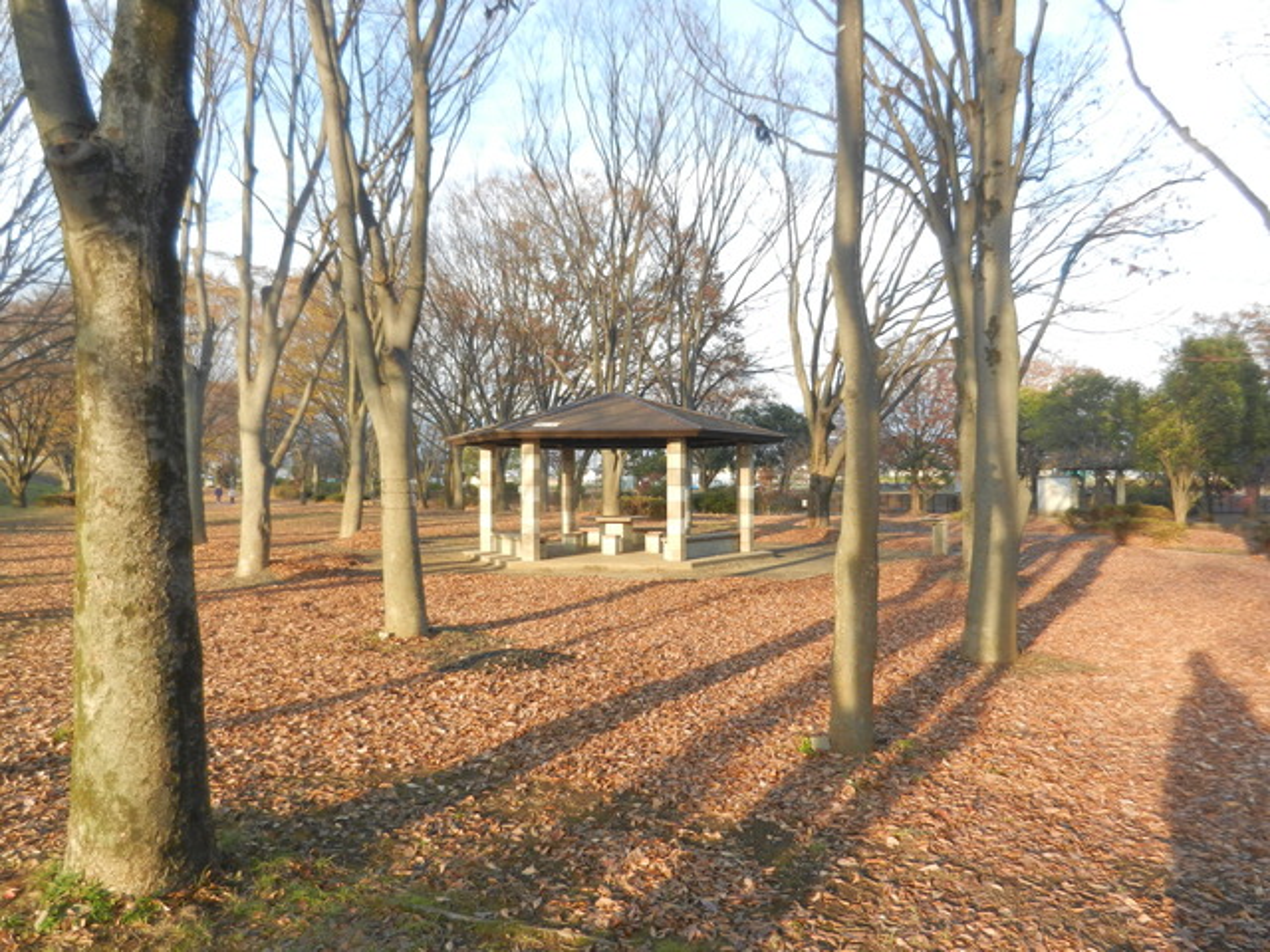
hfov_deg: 69.4
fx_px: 917
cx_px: 635
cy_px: 476
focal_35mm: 25
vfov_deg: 54.9
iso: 160
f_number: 3.5
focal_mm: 4.5
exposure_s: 1/160
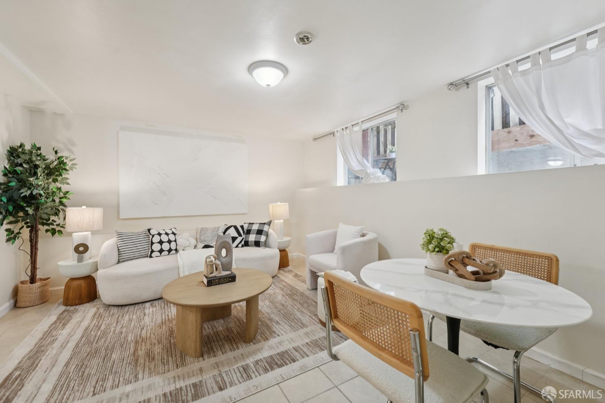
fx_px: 235
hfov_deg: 104.3
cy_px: 202
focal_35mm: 14
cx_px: 302
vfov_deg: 81.2
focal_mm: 14
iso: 640
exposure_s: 1/20
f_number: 8
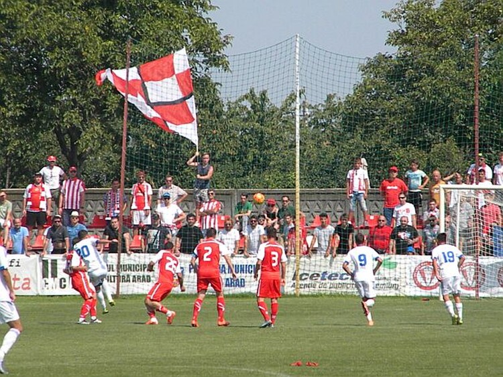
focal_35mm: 335
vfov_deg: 4.4
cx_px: 252
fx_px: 4869
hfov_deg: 5.9
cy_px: 188
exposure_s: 1/1000
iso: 720
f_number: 10.8
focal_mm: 60.7
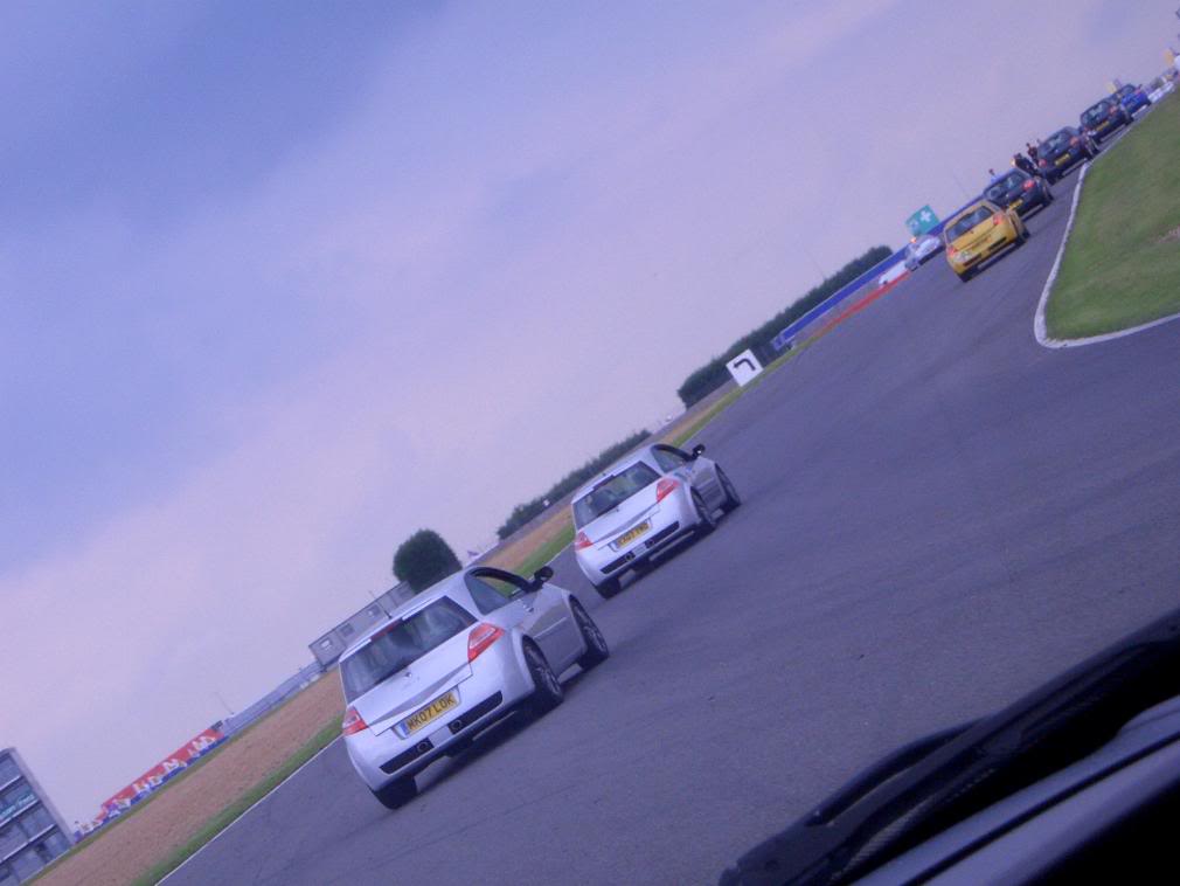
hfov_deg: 19.3
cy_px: 443
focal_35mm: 102
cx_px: 590
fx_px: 3478
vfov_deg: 14.5
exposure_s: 1/125
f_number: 6.6
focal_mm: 13.5
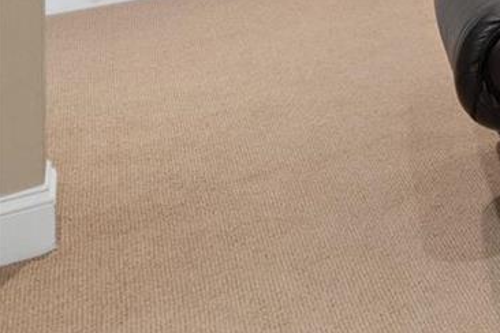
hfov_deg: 17.0
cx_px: 1090
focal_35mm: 70
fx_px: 972
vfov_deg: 15.1
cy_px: -368
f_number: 7.1
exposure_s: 1/1.67
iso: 400
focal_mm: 8
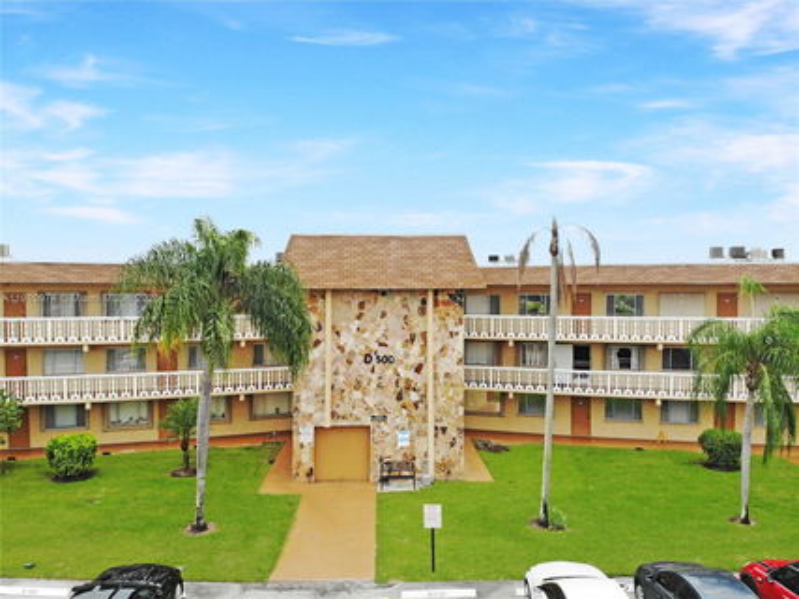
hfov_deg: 71.6
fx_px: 554
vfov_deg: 56.8
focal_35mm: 24
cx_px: 400
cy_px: 300
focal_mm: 4.5
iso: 100
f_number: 2.8
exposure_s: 1/197
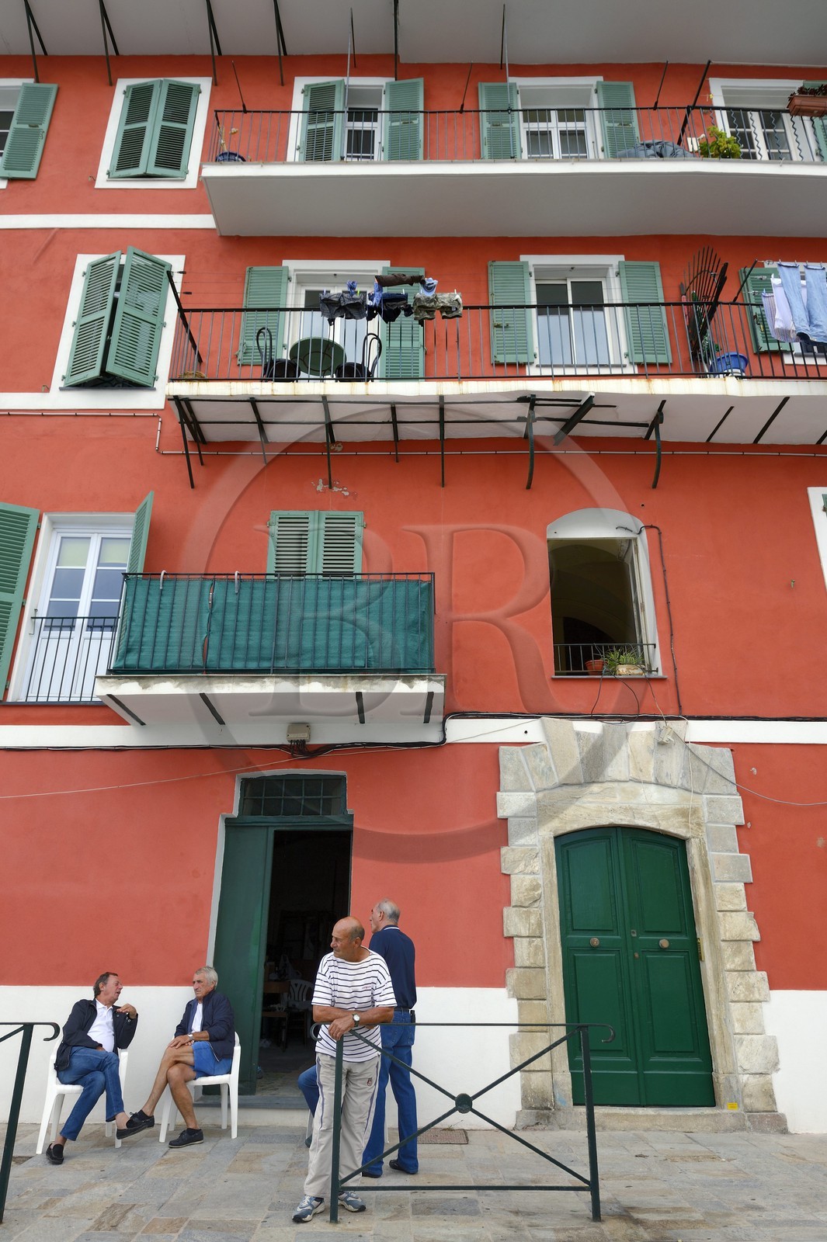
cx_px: 414
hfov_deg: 53.1
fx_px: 828
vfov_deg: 73.8
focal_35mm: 24
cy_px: 621
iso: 200
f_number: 8
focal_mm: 24
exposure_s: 1/250
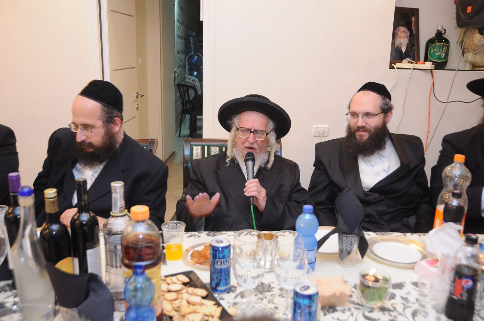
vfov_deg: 39.9
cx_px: 242
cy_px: 160
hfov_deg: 57.3
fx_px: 443
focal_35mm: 33
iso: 640
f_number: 3.8
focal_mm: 22
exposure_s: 1/50
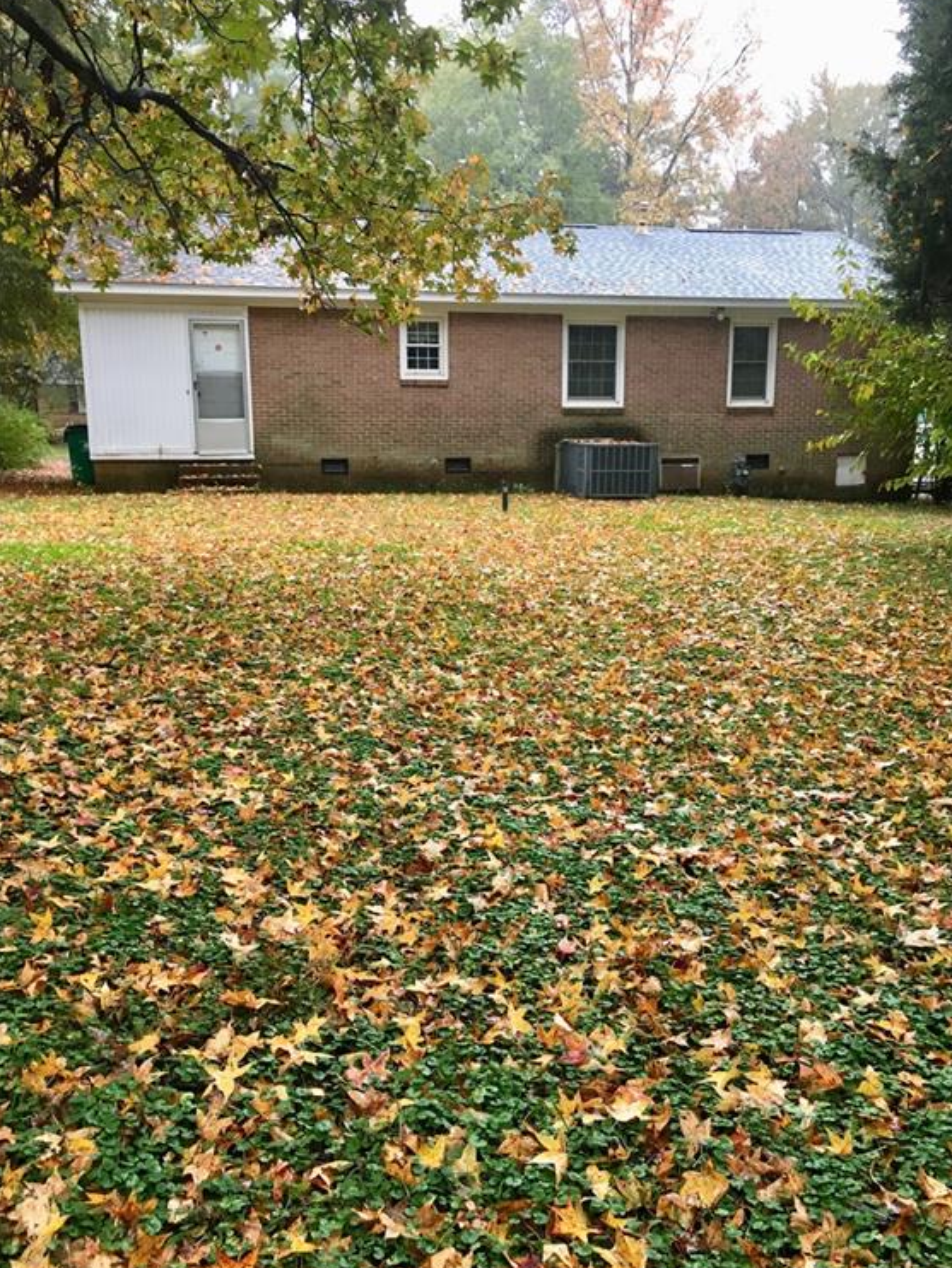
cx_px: 489
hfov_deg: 46.8
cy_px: 634
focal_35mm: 30
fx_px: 1099
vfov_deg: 59.9
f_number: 2.2
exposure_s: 1/30
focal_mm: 4.15
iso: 32
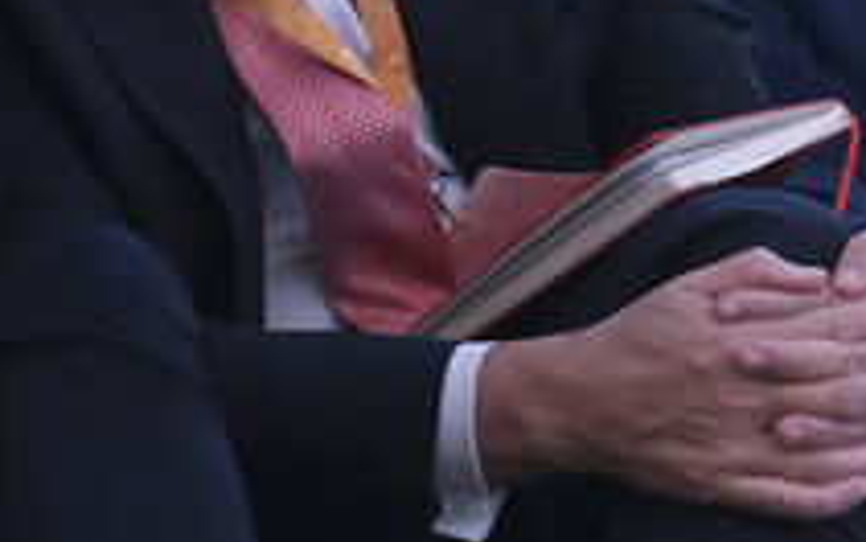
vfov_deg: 3.5
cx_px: 521
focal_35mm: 374
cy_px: -197
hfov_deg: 5.6
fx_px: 8829
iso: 3200
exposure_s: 1/125
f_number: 2.8
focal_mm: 80.4
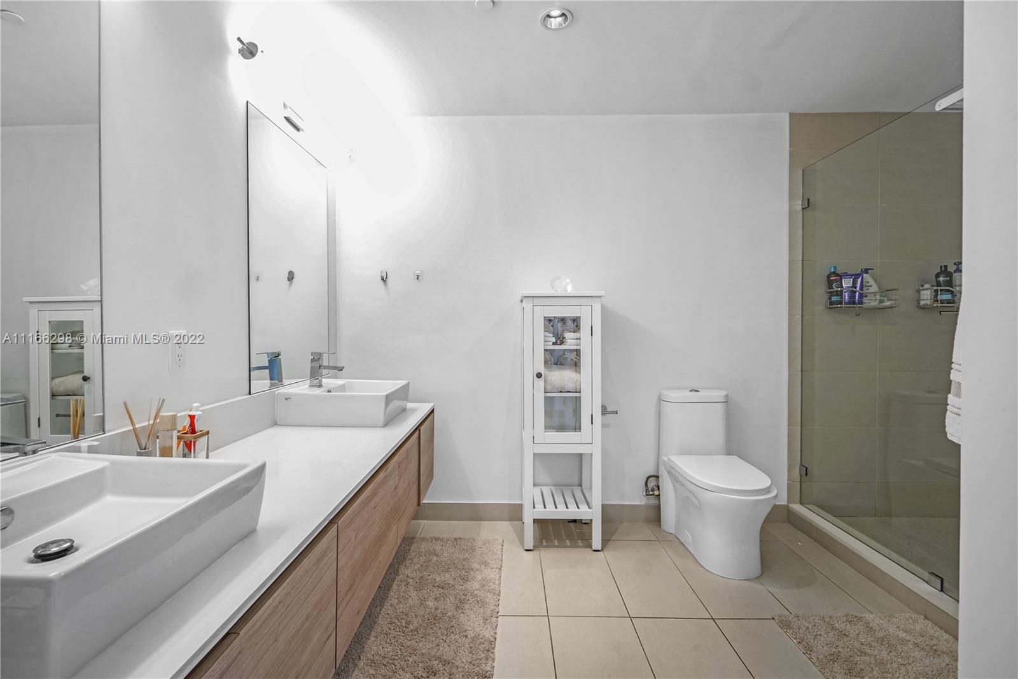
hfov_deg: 100.4
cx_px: 509
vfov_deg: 77.3
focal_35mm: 15
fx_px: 424
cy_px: 340
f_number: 8
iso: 125
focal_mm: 10
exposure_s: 1/8
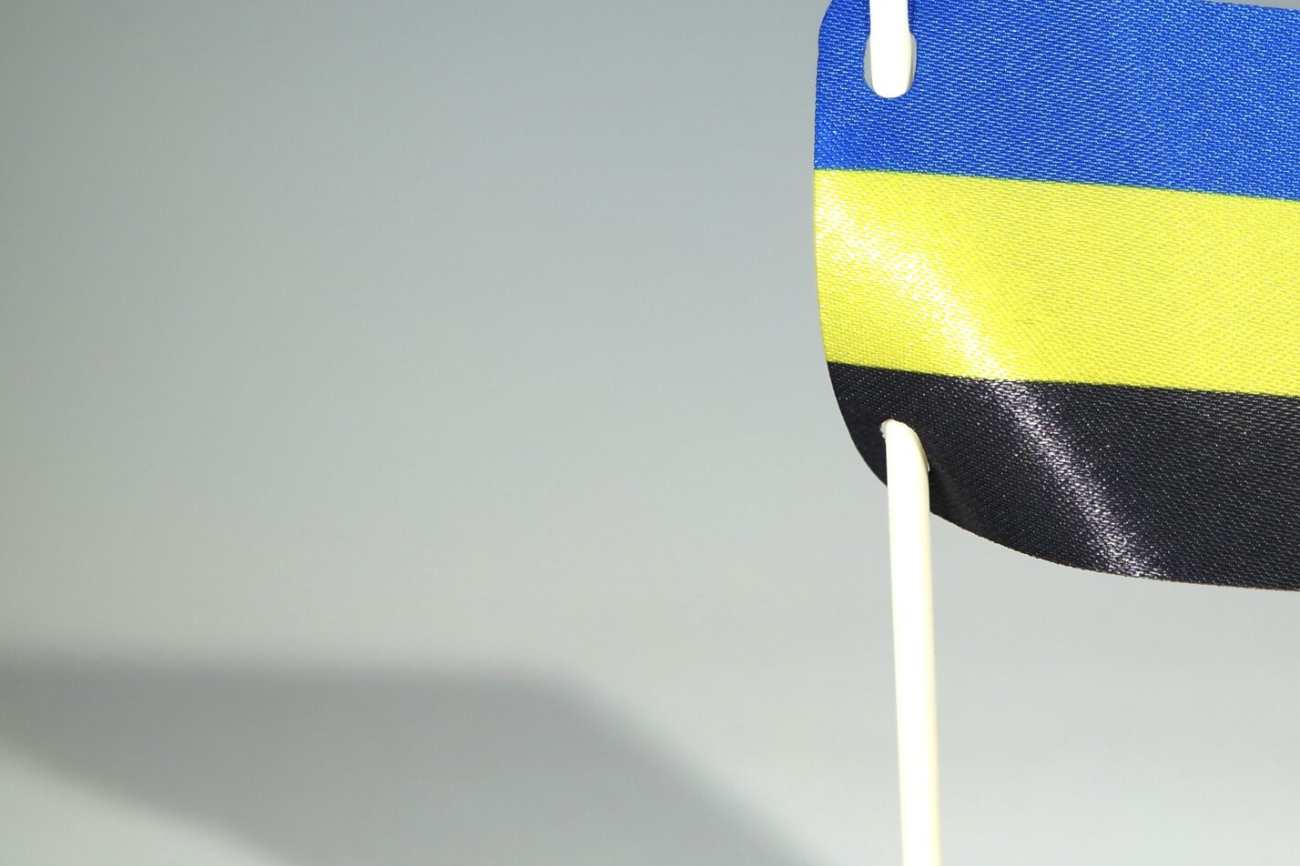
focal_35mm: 95
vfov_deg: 14.4
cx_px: 1064
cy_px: 476
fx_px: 3430
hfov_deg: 21.2
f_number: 5
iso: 100
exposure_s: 1/125
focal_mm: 35
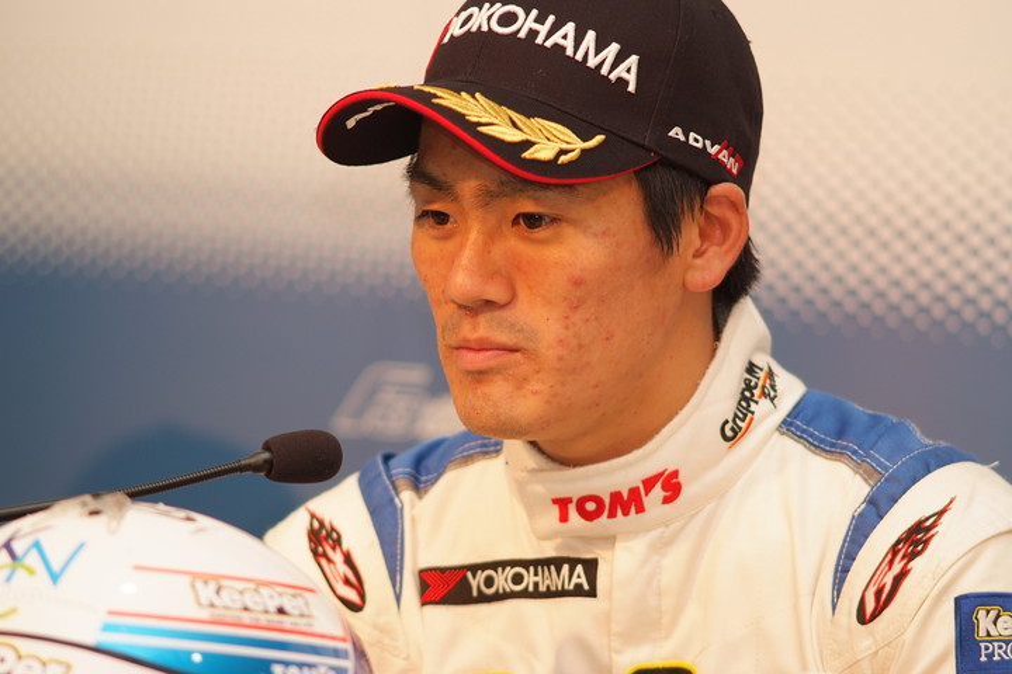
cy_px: 337
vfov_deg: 5.1
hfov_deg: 7.6
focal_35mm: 270
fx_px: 7589
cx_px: 506
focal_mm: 180
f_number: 2.8
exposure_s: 1/125
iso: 400
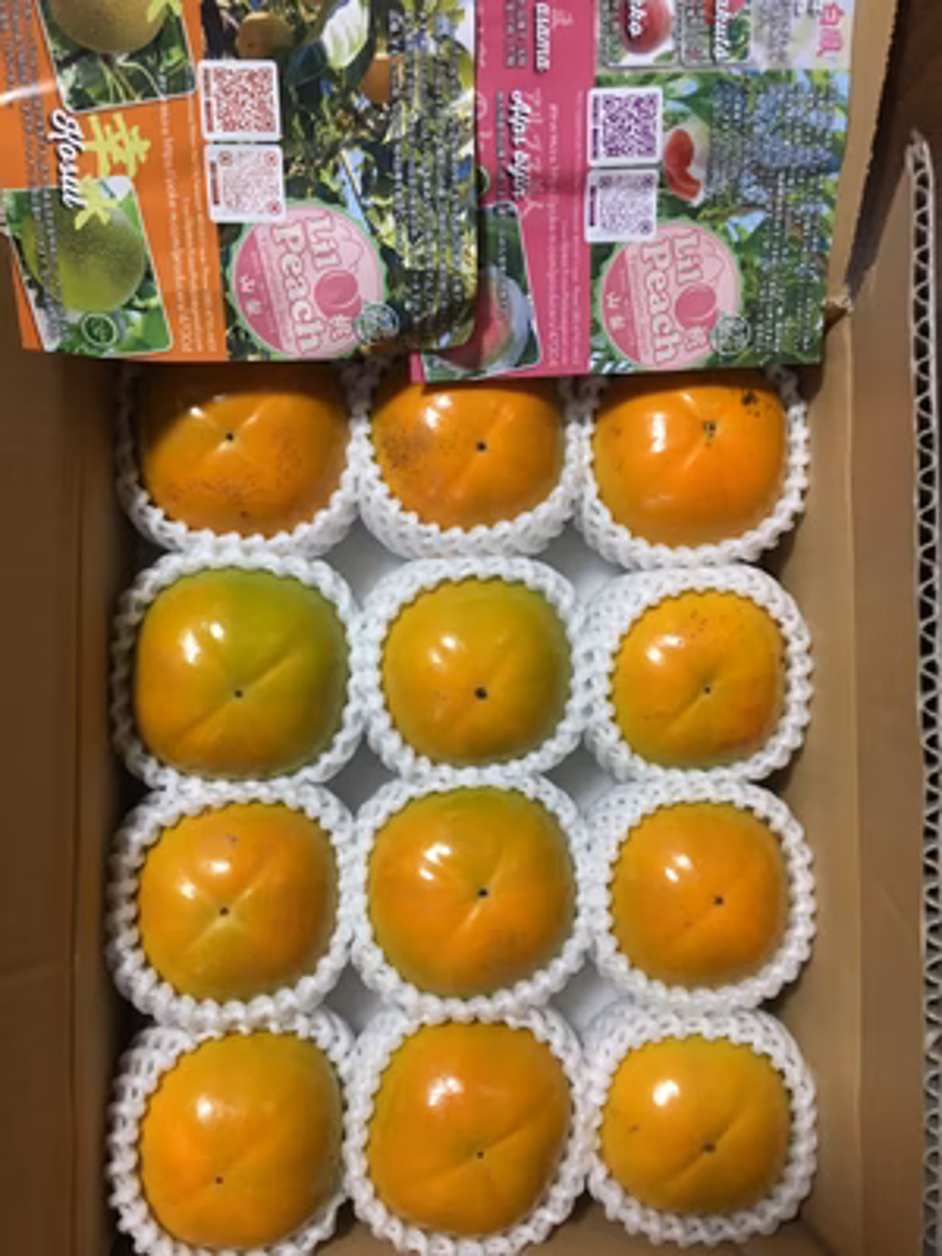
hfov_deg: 48.2
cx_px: 471
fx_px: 1052
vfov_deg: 61.7
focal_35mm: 29
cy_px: 628
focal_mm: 4.15
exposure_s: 1/15
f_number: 2.2
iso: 80
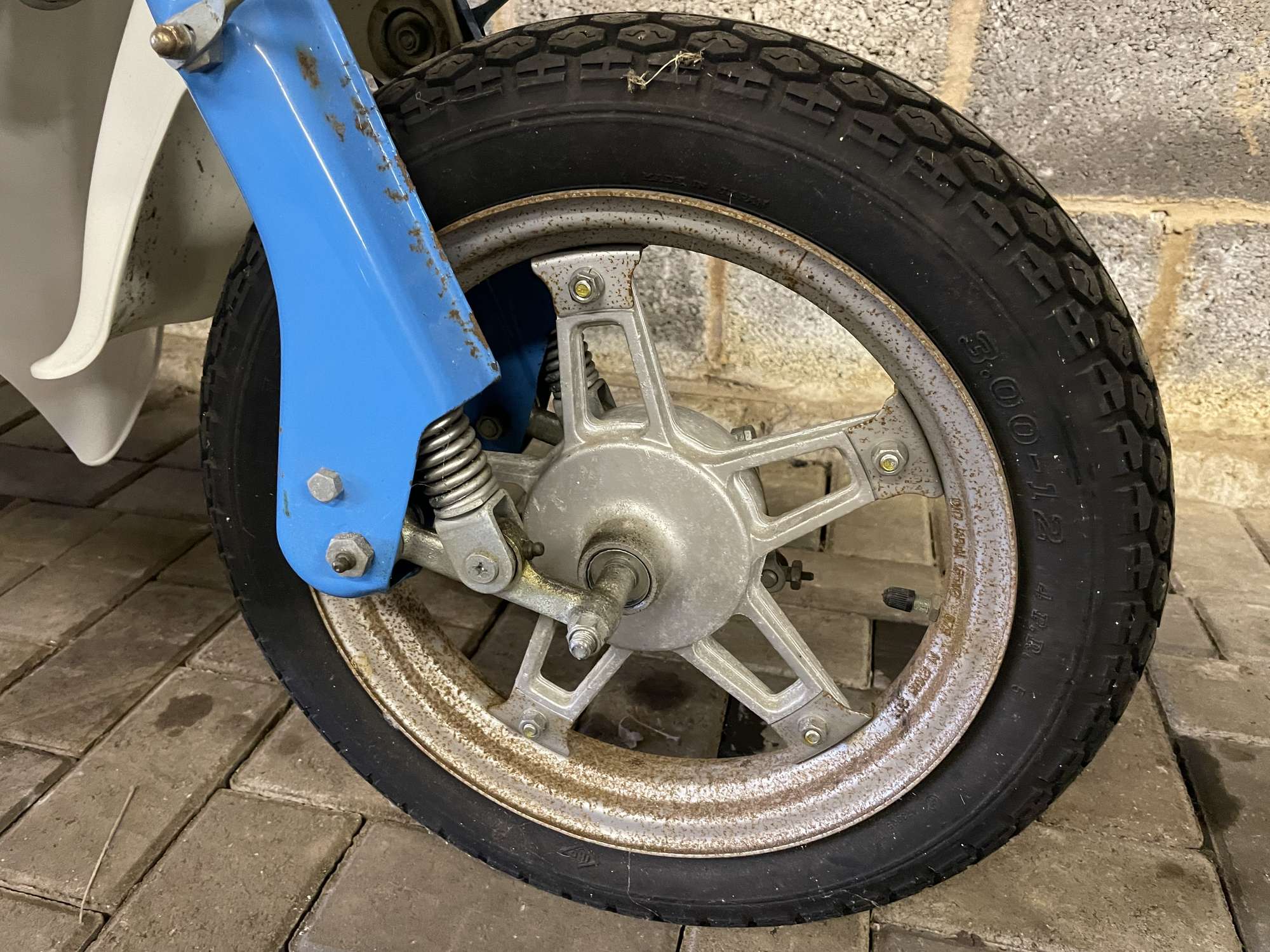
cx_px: 635
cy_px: 476
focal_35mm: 26
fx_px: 954
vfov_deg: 53.1
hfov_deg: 67.3
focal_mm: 4.2
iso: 500
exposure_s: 1/25
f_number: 1.6
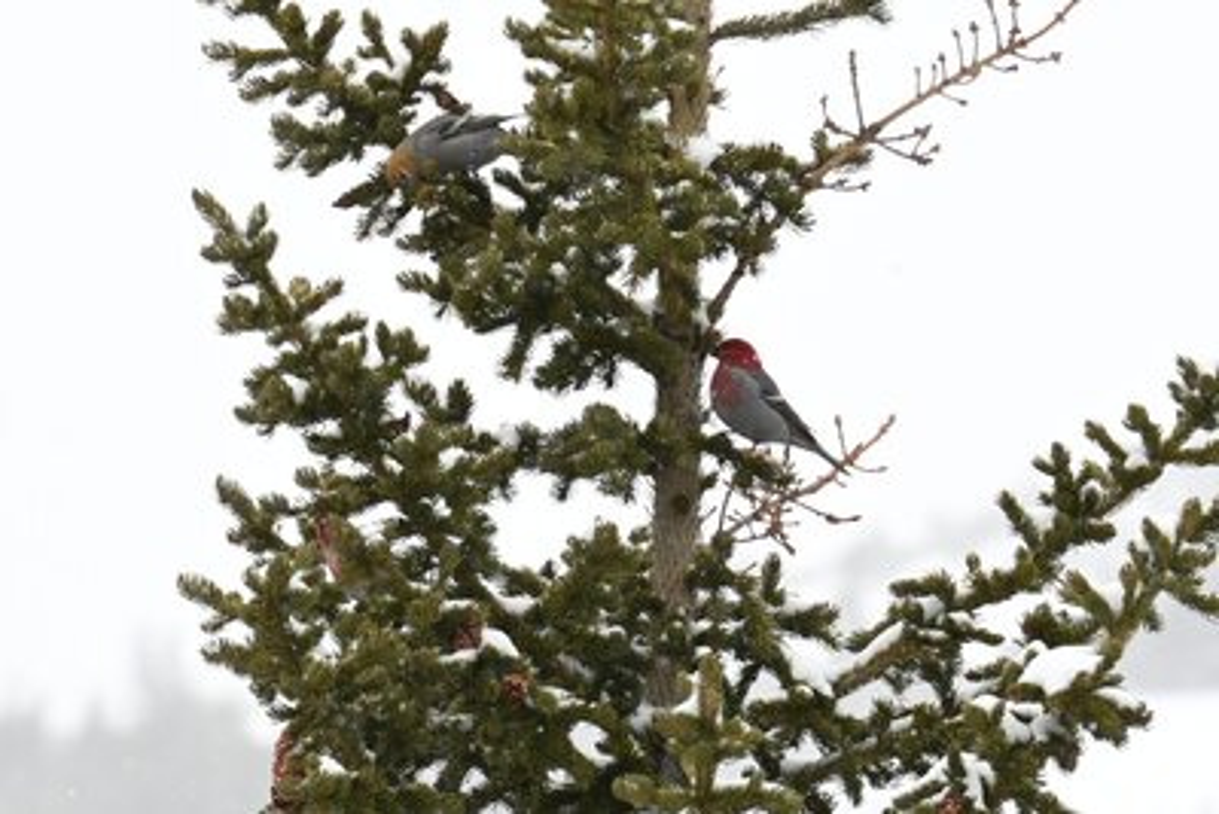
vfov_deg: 3.7
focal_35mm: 375
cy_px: 407
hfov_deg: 5.5
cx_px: 610
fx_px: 12702
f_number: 8
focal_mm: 250
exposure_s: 1/320
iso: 800
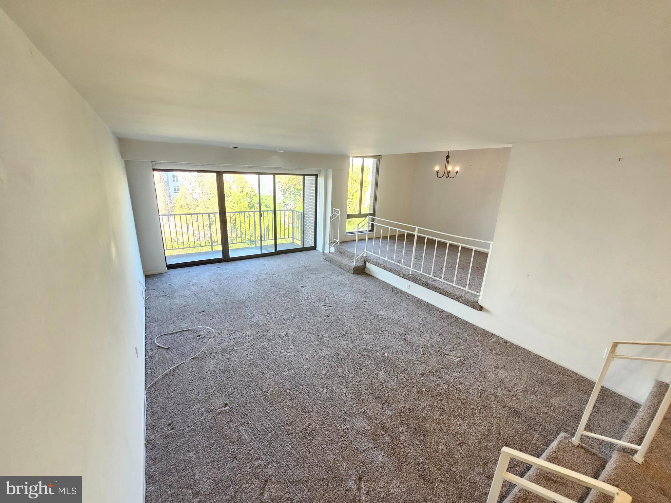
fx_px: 252
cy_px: 252
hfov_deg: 106.2
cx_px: 336
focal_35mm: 13
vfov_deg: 89.9
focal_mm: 2.2
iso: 160
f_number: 2.2
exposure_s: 1/60
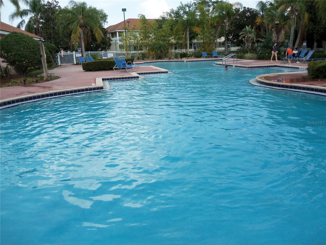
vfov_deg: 49.7
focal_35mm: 28
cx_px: 163
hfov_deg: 63.4
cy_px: 122
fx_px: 264
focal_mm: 5.1
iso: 64
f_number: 3.9
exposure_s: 1/320
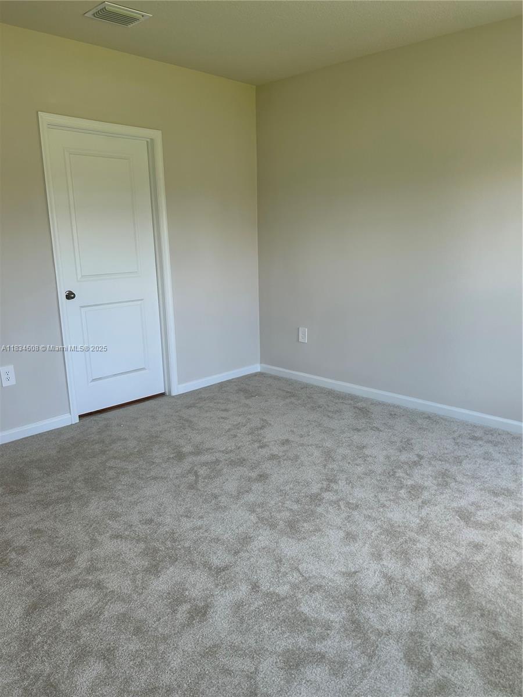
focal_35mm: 26
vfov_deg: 67.3
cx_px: 262
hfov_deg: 53.1
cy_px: 348
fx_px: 524
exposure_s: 1/145
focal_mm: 5.7
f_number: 1.5
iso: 32
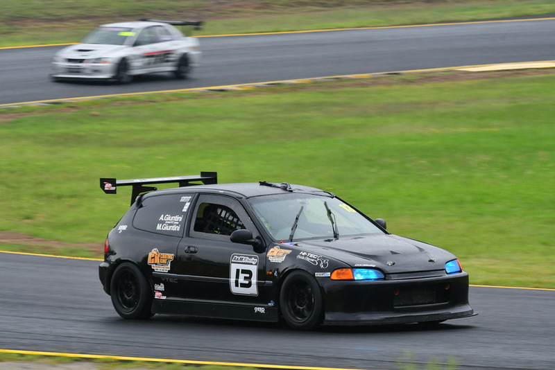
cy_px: 185
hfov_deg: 6.9
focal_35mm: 300
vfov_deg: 4.6
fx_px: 4626
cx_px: 278
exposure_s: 1/250
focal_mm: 200
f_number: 11
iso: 500
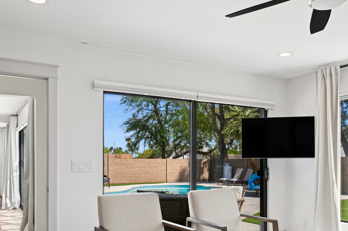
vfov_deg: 37.5
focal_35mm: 35
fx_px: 336
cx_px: 202
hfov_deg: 54.5
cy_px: 161
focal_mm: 22.5
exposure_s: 1/200
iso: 320
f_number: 8
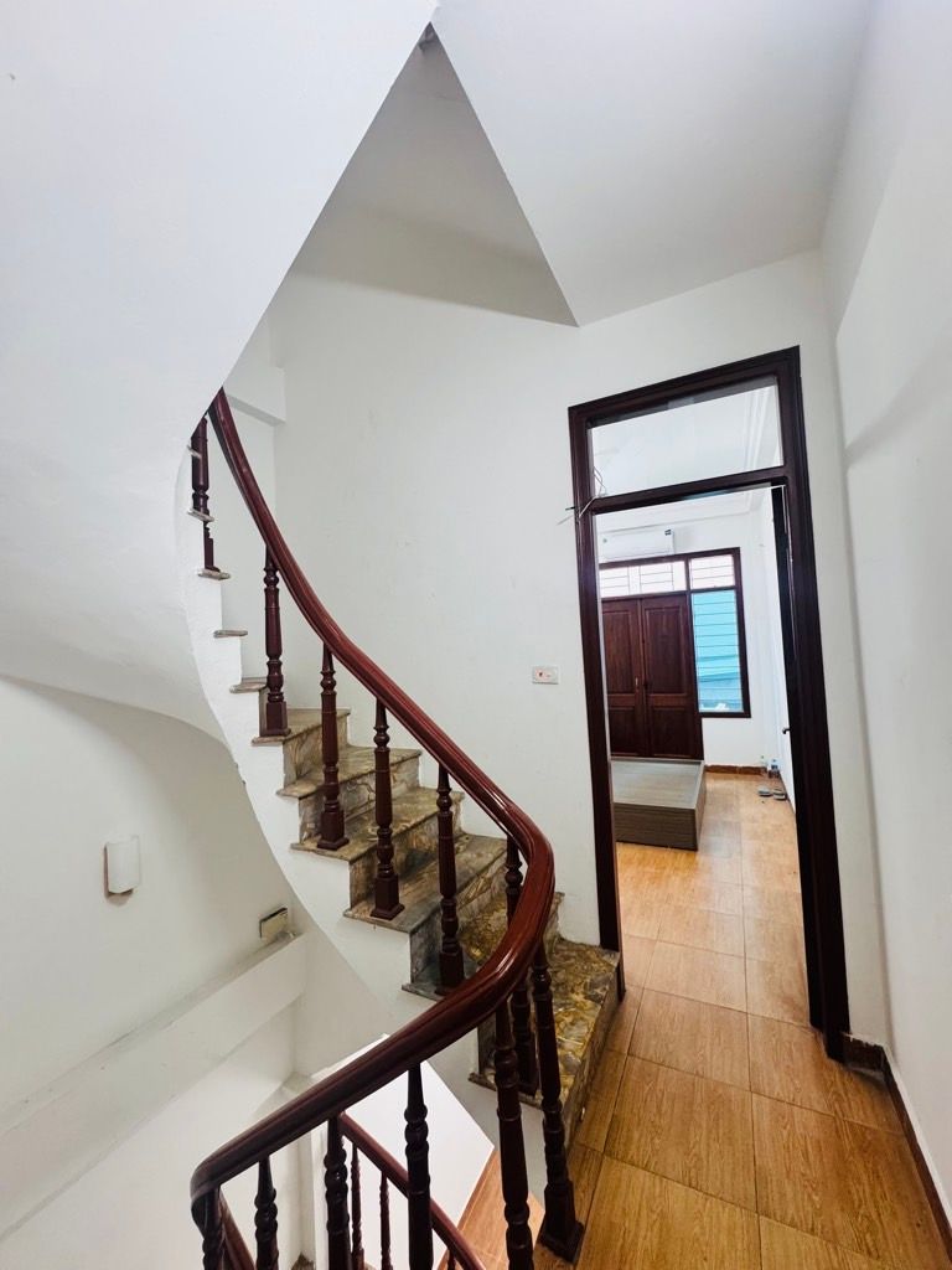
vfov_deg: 102.1
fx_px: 513
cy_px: 635
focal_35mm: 14
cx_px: 476
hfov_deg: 85.7
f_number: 2.2
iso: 250
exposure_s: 1/100
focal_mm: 2.22
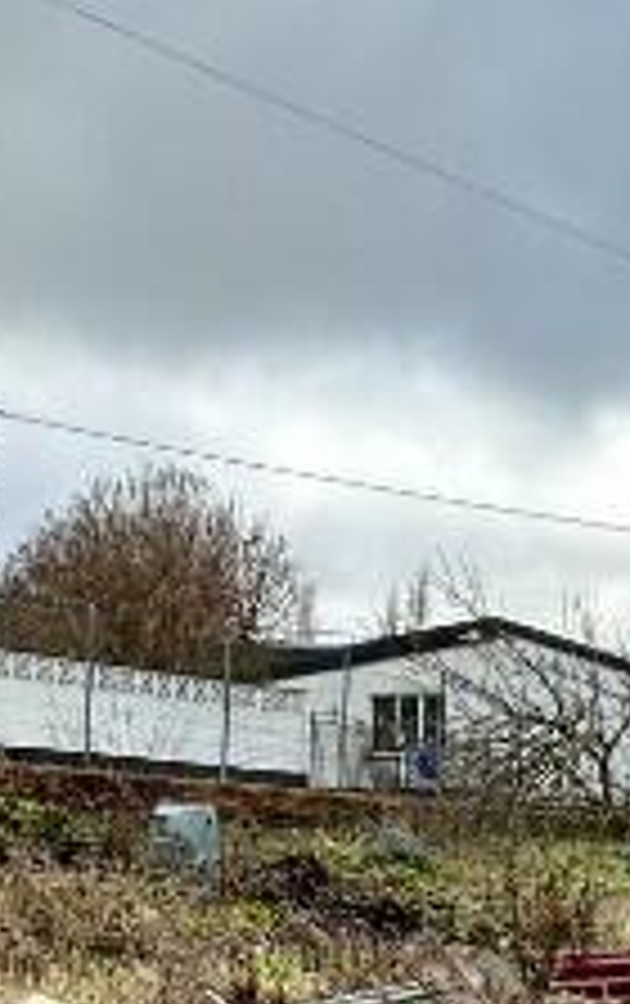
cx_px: 472
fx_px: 1862
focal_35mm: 68
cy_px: 968
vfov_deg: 28.6
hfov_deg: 19.1
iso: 40
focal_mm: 2.22
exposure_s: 1/716
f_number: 2.2
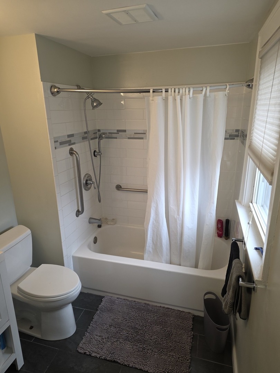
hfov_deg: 58.9
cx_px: 140
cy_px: 186
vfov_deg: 73.9
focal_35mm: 23
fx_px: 248
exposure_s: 1/60
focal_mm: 6.25
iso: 80
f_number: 1.7
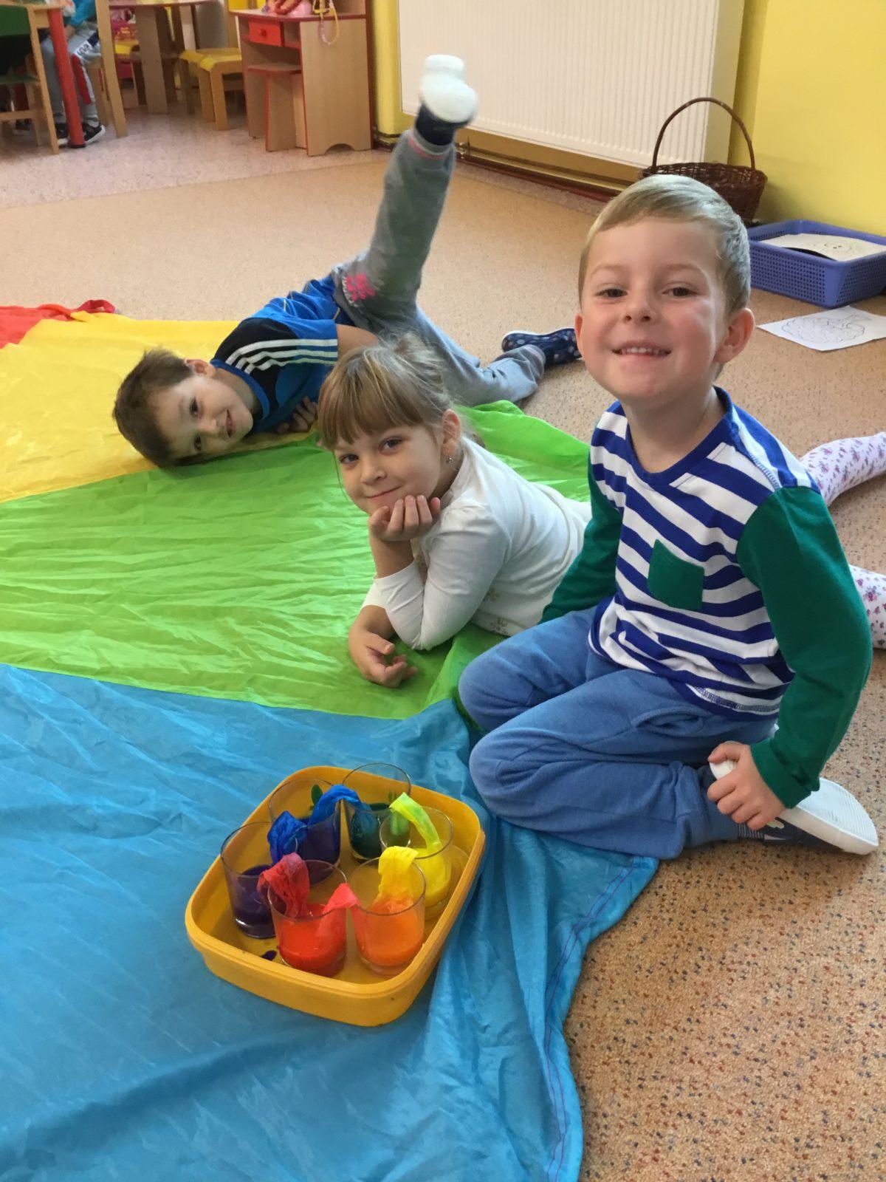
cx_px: 443
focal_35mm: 31
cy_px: 591
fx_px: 1058
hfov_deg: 45.4
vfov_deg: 58.4
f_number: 2.4
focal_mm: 3.3
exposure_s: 1/33
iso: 100
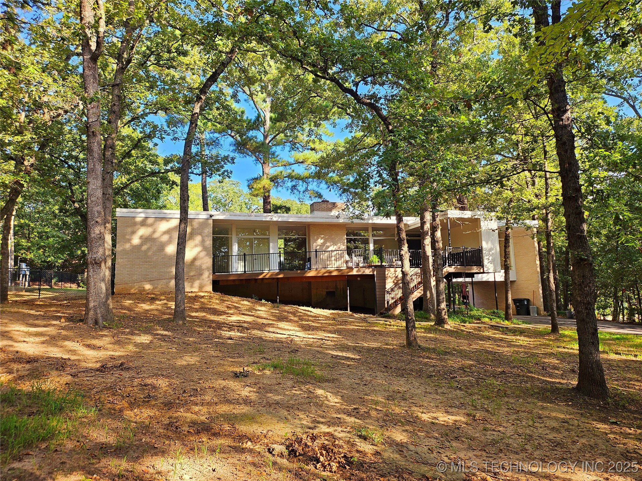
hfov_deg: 71.6
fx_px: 445
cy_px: 240
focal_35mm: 24
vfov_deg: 56.8
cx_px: 321
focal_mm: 5
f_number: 1.8
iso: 50
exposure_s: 1/417
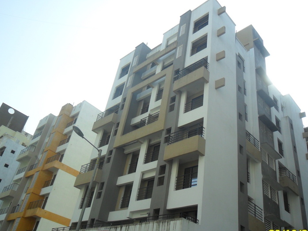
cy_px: 126
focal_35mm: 31
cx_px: 163
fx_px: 276
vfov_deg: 45.4
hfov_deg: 58.3
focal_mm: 4.9
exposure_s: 1/1000
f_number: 3.5
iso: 100
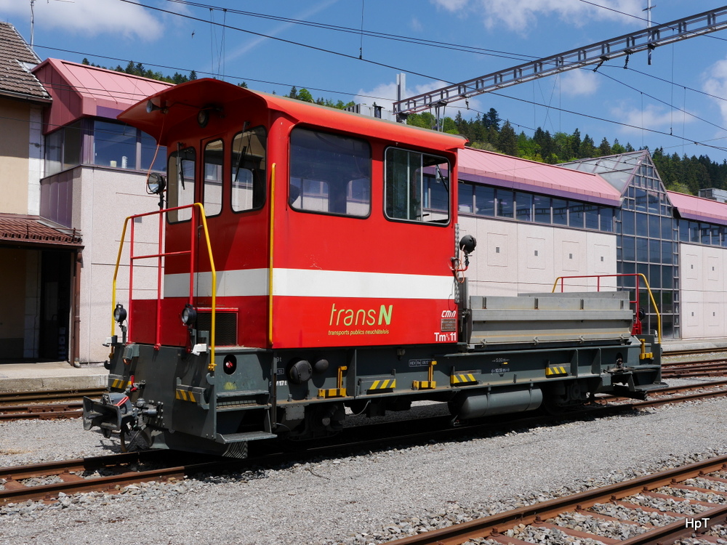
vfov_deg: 37.7
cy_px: 272
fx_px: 798
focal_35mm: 38
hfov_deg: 49.0
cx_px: 364
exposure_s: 1/400
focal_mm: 19
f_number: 9
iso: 160
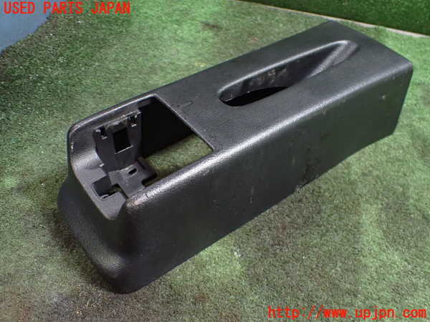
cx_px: 215
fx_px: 373
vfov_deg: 46.8
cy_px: 161
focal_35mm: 30
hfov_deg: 60.0
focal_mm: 5.4
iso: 800
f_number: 2.3
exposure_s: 1/50
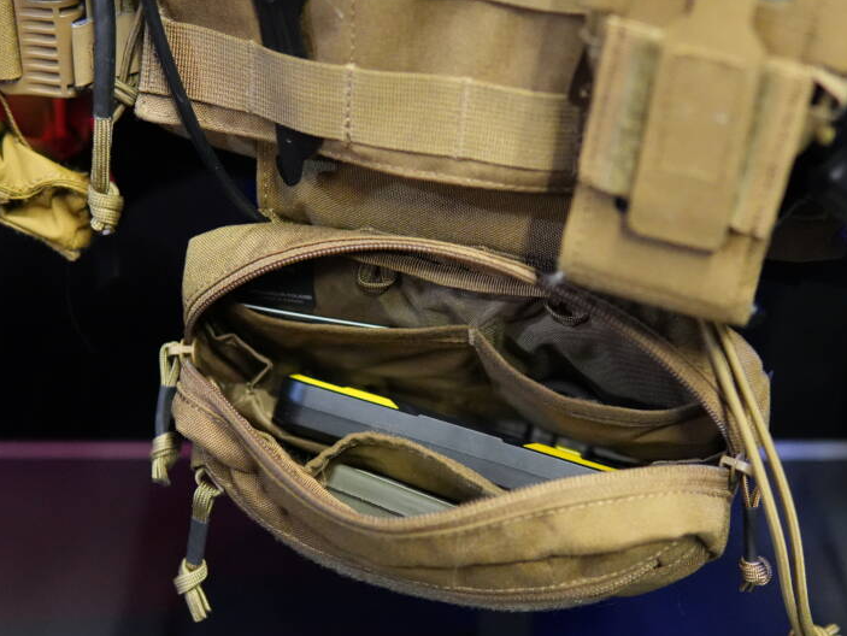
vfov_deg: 23.3
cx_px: 437
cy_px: 379
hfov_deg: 30.7
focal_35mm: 63
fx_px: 1542
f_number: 2
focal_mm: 30
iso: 4000
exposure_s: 1/160
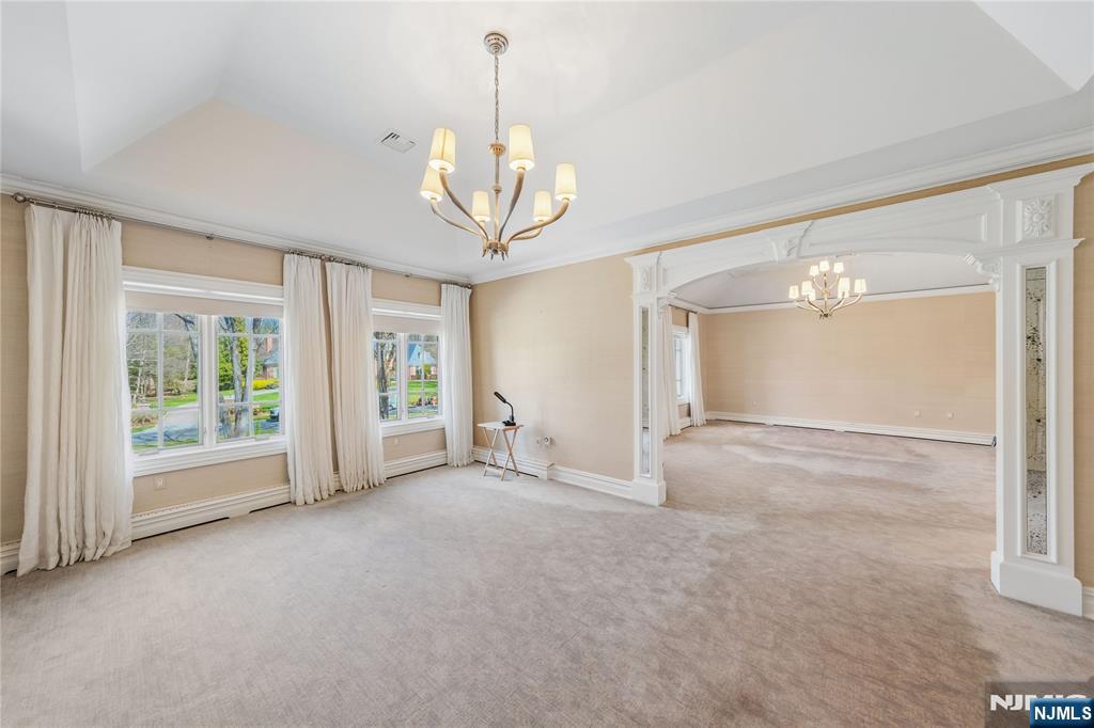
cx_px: 547
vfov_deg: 90.0
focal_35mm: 12
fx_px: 365
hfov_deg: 112.6
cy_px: 364
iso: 640
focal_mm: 8
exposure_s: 1/15
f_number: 8
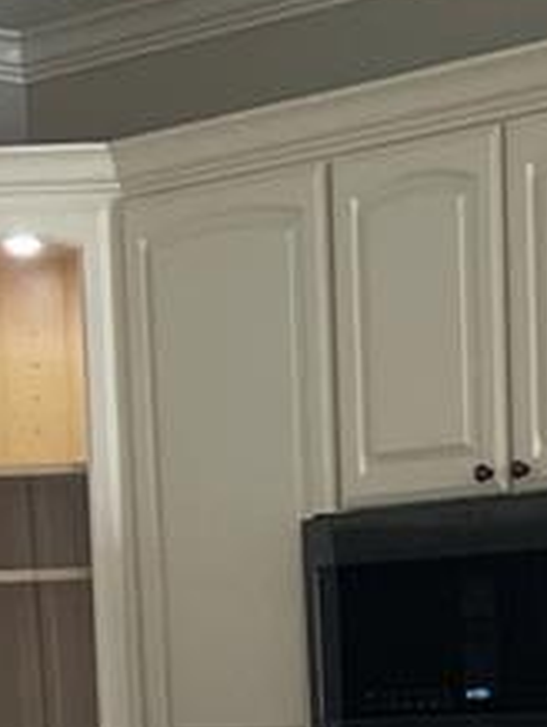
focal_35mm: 143
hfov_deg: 10.4
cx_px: 233
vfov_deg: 12.9
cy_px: 1151
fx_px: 3007
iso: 400
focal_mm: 4.2
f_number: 1.6
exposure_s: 1/60
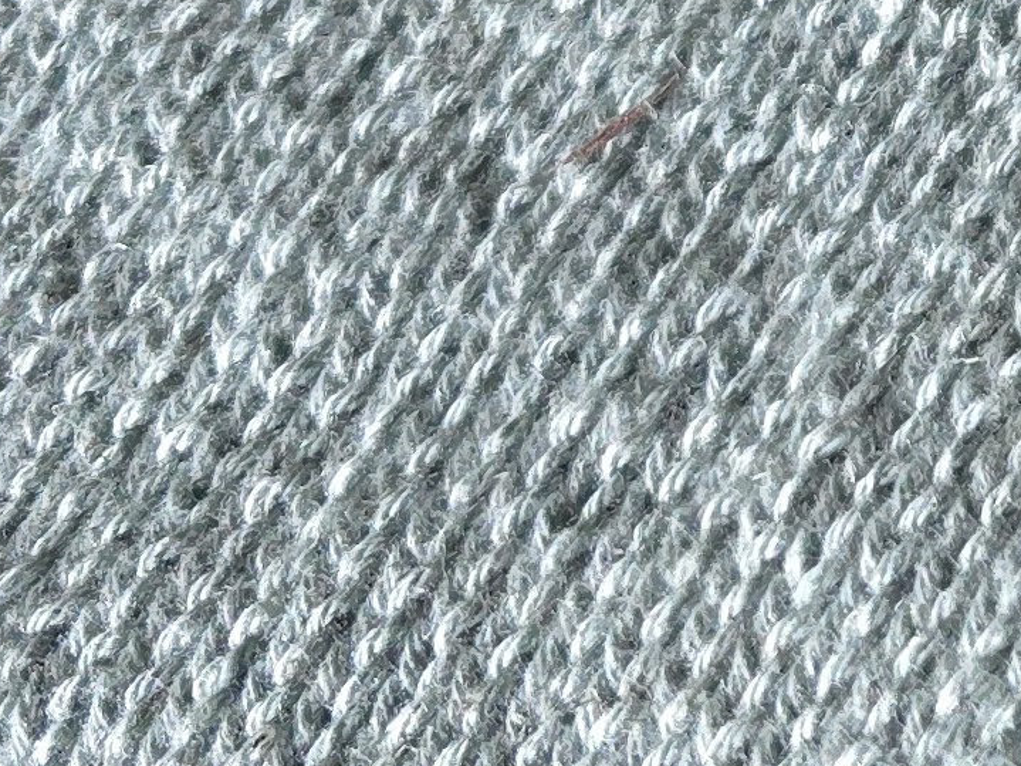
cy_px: -935
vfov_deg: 10.3
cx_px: 2194
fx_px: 3775
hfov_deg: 12.9
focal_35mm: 128
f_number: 1.7
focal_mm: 6.3
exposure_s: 1/60
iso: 250
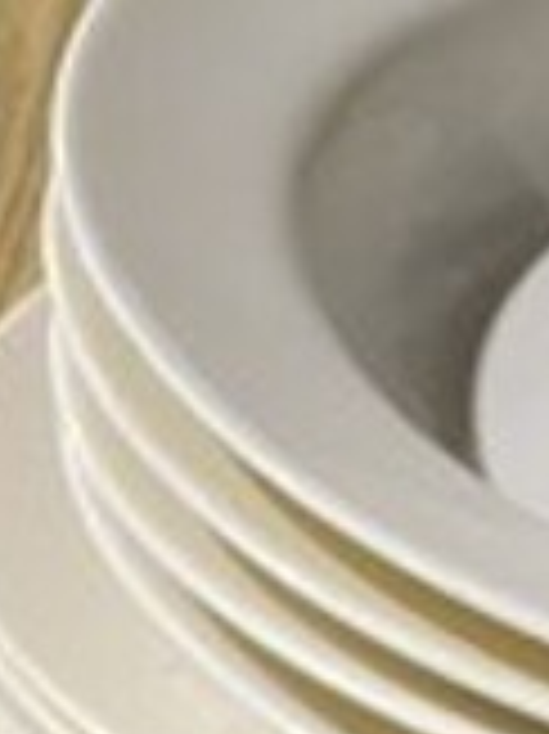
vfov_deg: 11.9
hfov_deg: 10.8
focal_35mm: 130
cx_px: -378
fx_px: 2753
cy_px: 1826
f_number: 1.8
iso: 500
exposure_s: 1/60
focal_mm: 4.25
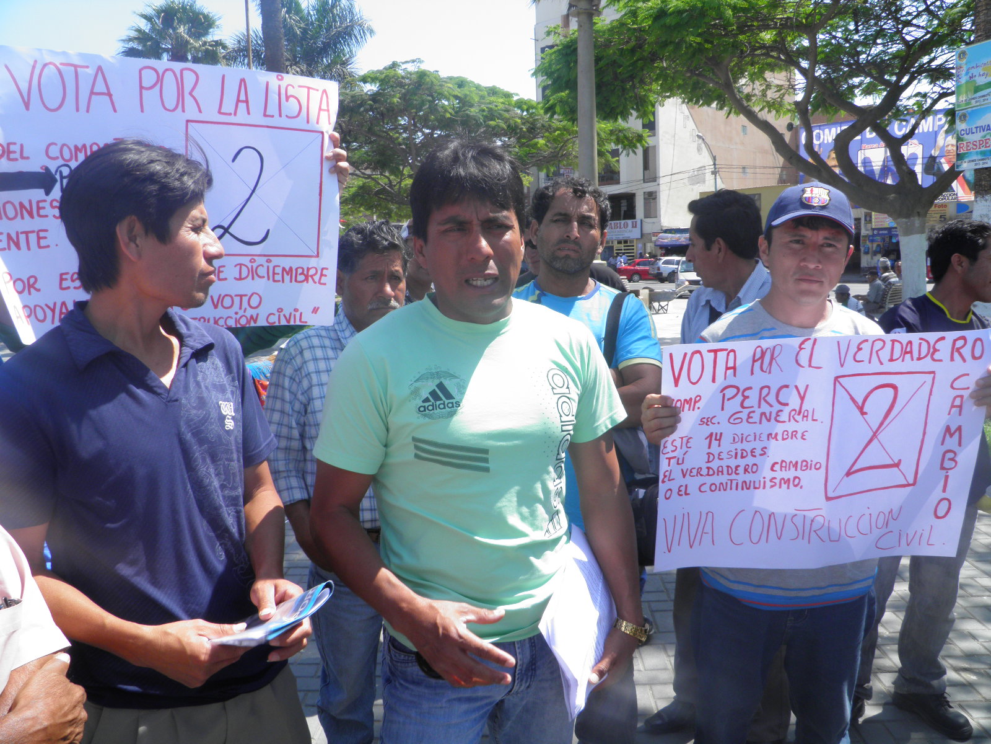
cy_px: 372
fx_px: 802
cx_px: 496
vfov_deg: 49.7
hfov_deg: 63.4
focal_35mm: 28
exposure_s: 1/125
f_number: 5.7
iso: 50
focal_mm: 4.9
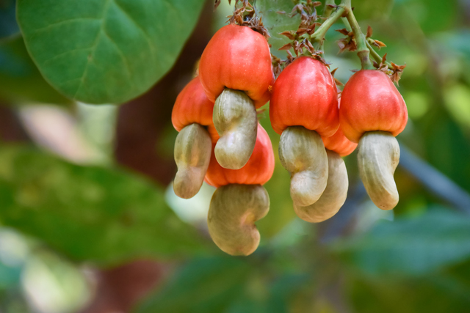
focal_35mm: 210
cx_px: 235
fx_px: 2742
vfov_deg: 6.5
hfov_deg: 9.8
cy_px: 156
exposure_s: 1/640
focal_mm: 140
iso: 2000
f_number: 8
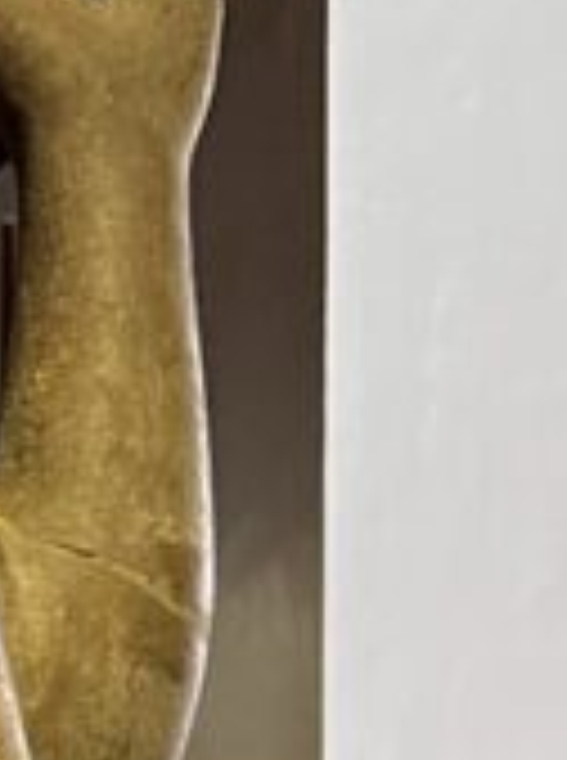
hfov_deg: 7.4
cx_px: -850
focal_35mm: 185
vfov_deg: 10.4
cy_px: 1052
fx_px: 4056
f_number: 1.5
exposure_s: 1/50
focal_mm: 5.7
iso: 200
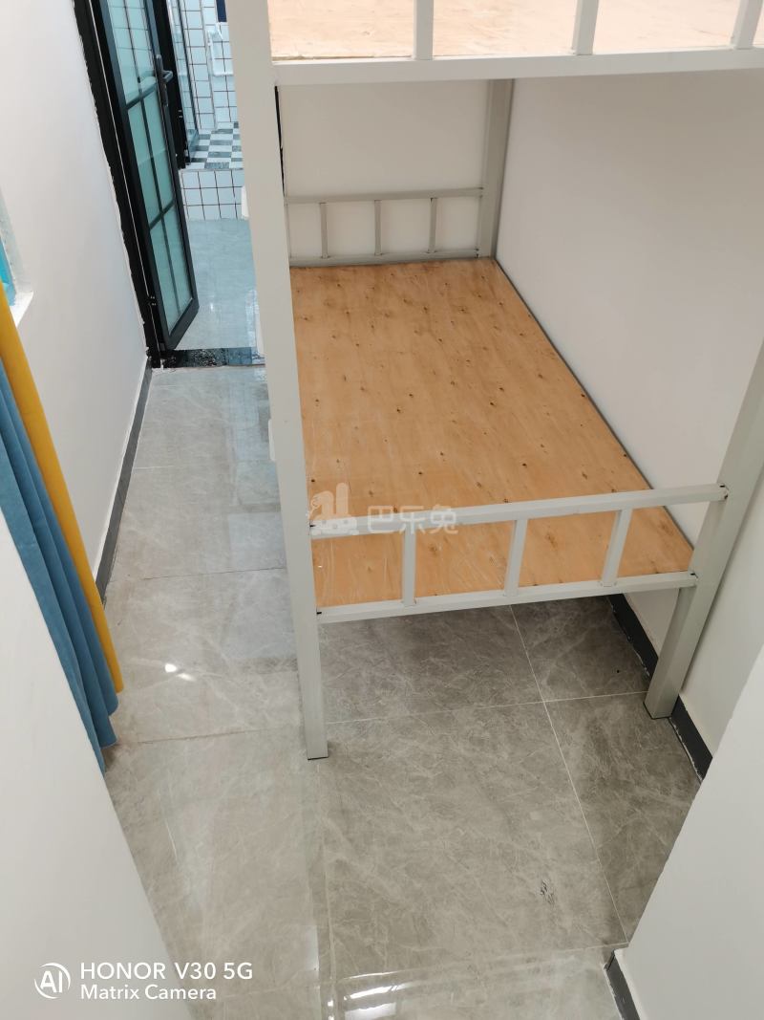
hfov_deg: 51.3
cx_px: 382
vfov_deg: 65.3
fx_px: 795
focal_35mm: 27
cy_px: 510
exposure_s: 1/50
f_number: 1.8
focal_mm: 5.58
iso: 160
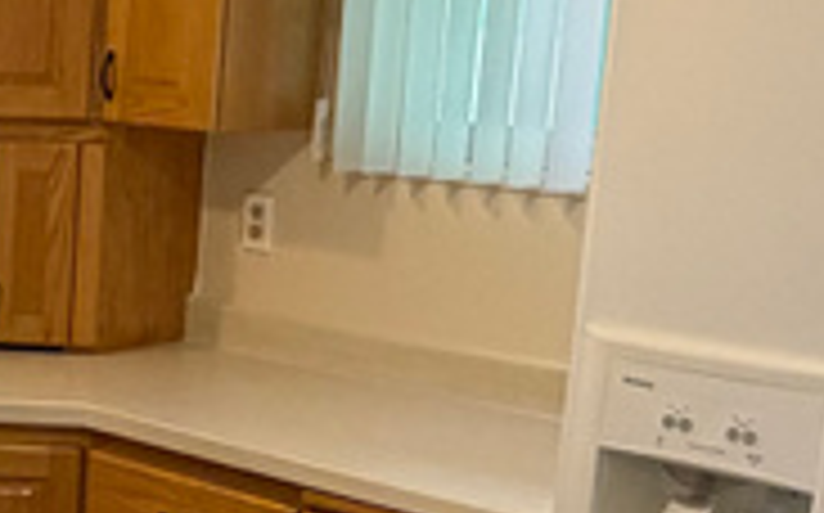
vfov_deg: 15.6
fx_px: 1862
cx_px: -135
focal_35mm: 83
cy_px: 414
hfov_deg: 23.1
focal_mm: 2.22
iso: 250
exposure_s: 1/60
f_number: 2.2
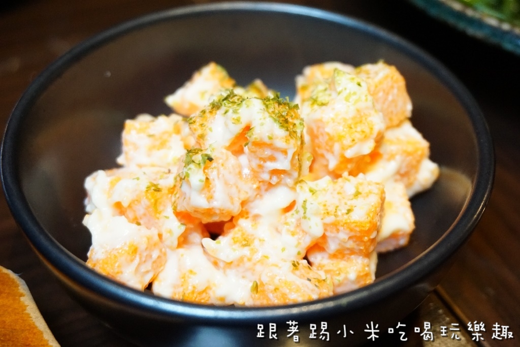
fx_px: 693
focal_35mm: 48
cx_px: 260
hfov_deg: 41.1
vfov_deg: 28.1
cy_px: 174
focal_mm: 32
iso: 2500
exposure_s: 1/60
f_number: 5
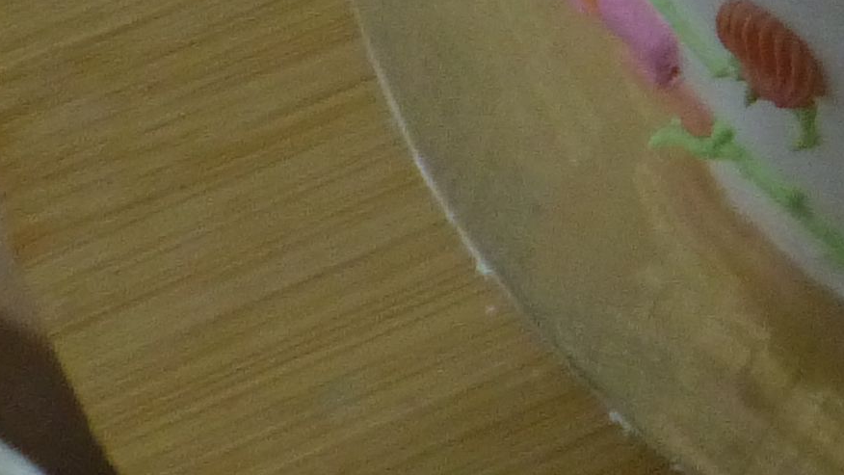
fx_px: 2887
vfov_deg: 8.8
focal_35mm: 129
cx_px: 1409
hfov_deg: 14.9
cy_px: -492
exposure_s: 1/60
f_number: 3.3
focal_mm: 4.3
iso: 320
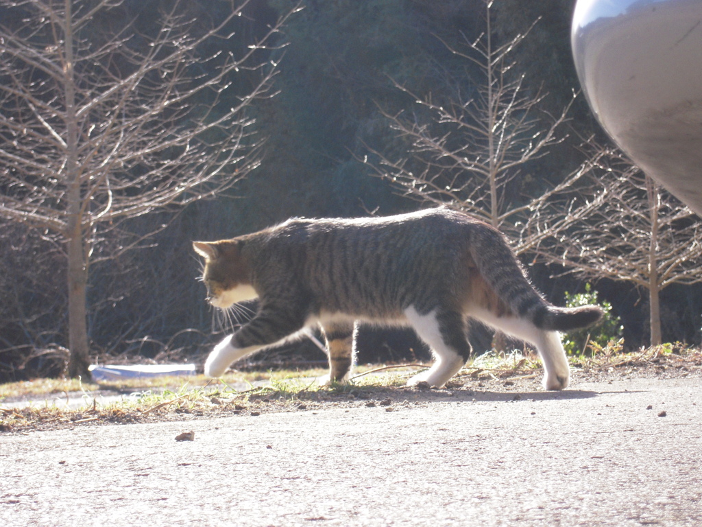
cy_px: 264
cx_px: 351
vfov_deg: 13.2
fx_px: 2271
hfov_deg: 17.6
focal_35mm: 112
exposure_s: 1/250
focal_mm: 20
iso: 250
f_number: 5.8
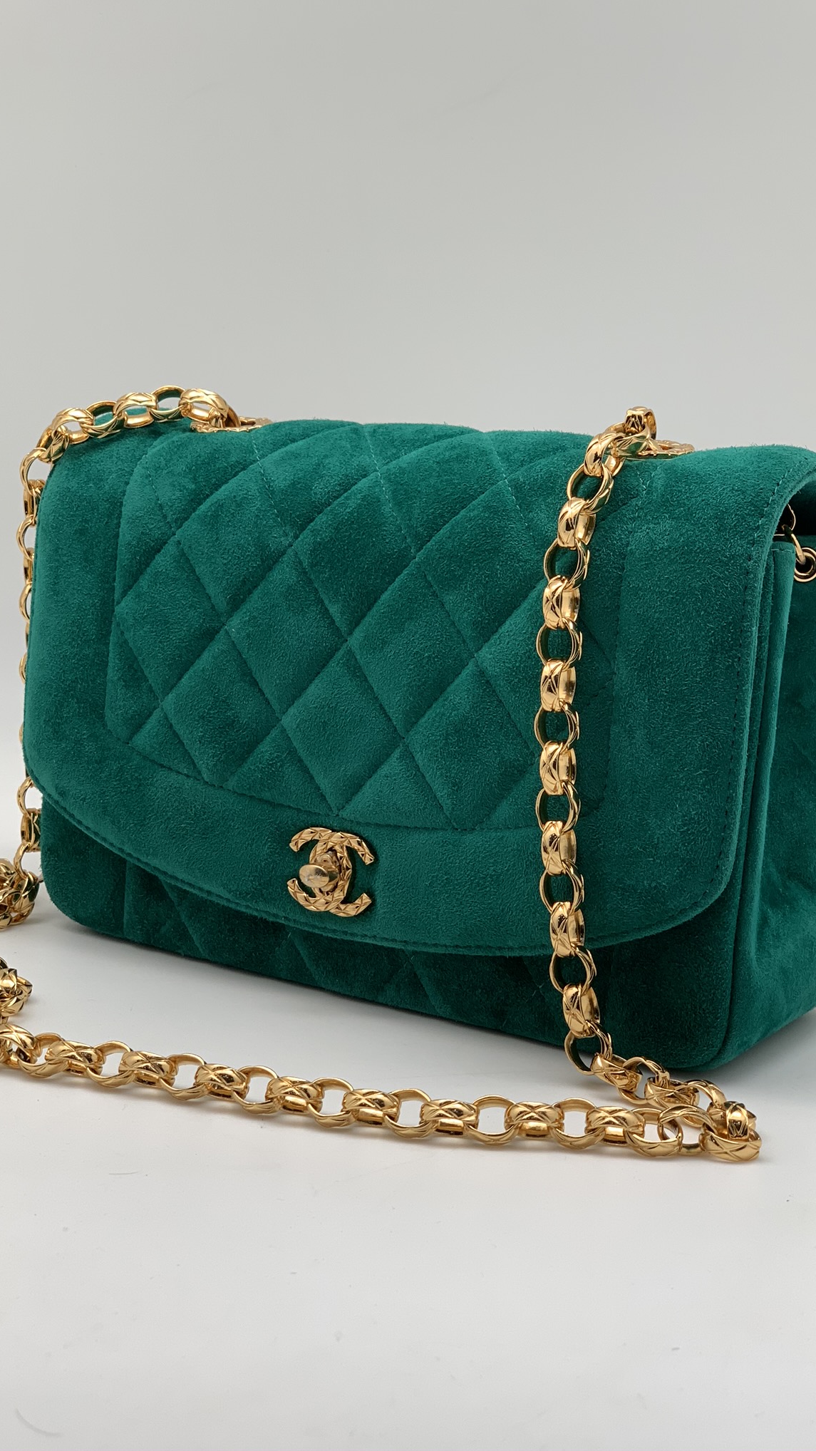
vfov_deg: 36.6
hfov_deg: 21.1
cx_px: 428
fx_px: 2193
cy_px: 729
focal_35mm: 57
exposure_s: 1/100
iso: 20
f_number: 2.4
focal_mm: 6
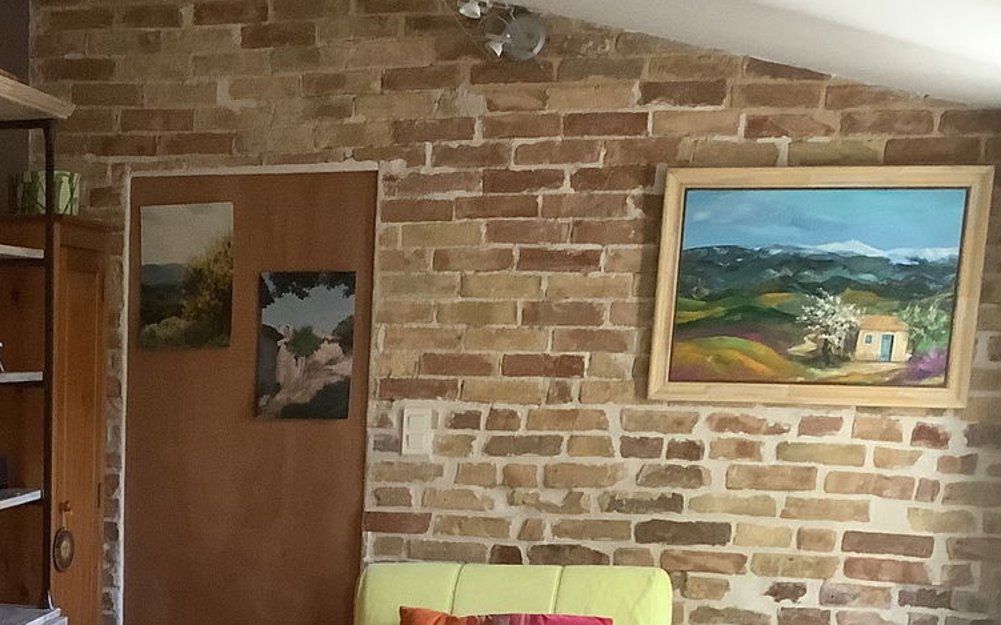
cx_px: -25
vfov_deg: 17.9
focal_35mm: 70
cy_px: 705
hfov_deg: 27.5
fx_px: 1909
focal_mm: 3.3
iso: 320
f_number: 2.4
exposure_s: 1/50
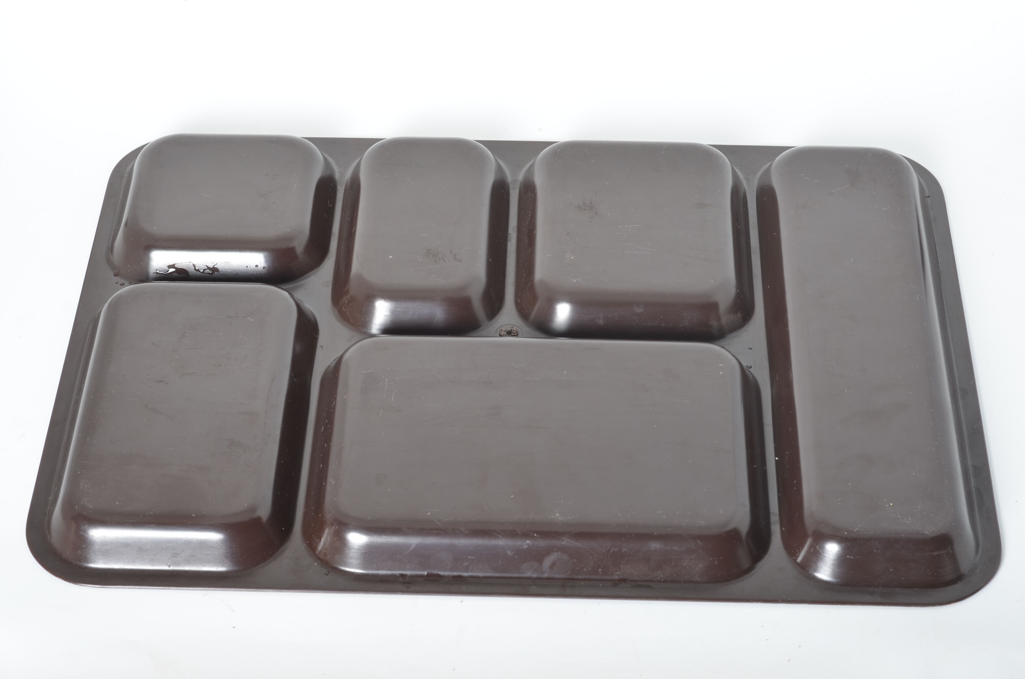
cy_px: 340
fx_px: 2131
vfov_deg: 18.1
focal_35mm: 75
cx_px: 512
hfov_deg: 27.0
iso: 100
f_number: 11
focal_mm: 50
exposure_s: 1/125
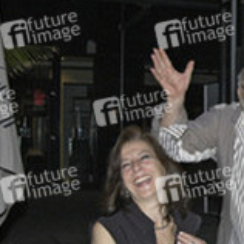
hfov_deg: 18.7
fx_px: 694
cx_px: 308
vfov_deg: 19.9
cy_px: 147
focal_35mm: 87
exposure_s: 1/80
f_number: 8
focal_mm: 24
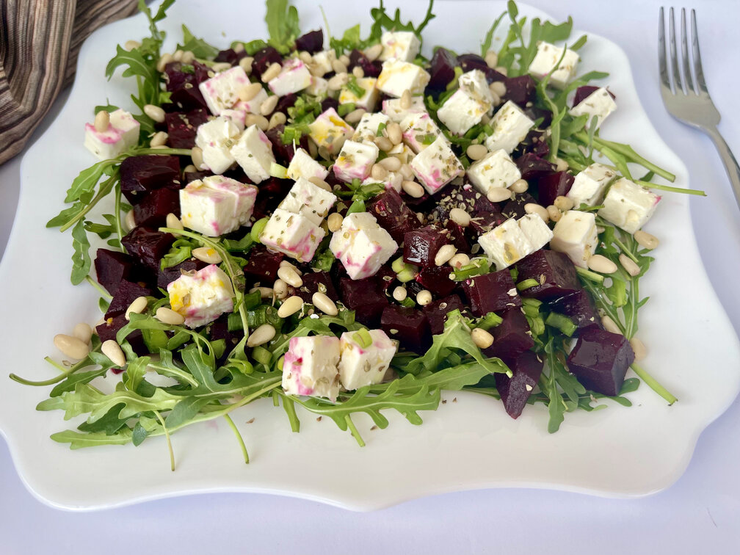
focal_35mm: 26
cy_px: 278
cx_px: 370
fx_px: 556
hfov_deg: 67.3
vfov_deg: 53.1
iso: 32
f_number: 1.6
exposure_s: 1/1048
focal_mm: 5.1
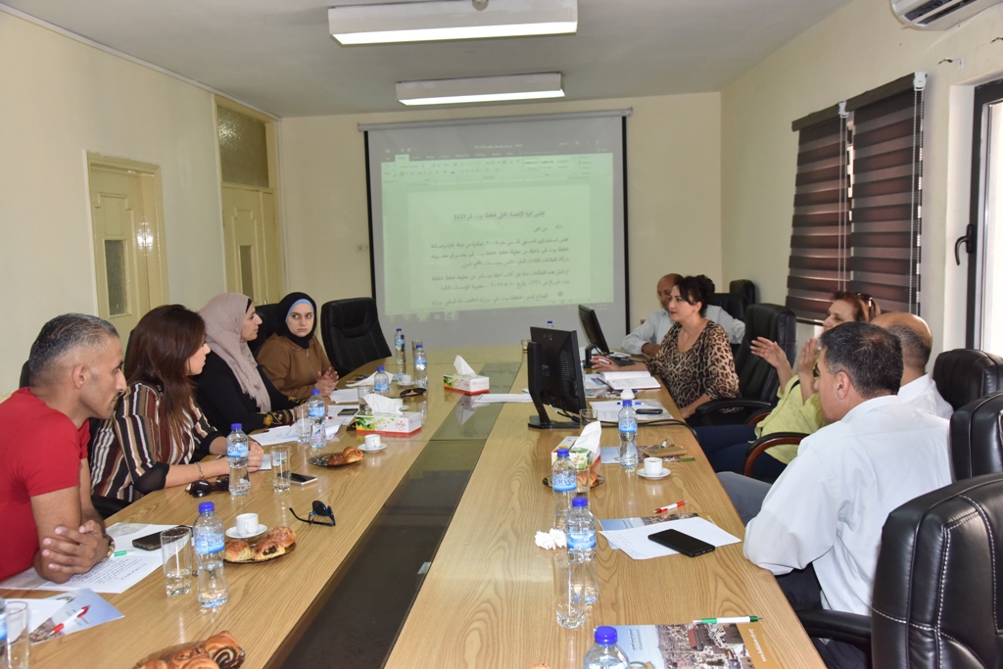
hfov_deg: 58.7
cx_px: 502
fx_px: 892
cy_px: 334
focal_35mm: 32
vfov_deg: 41.1
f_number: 6.3
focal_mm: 32
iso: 1600
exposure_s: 1/250
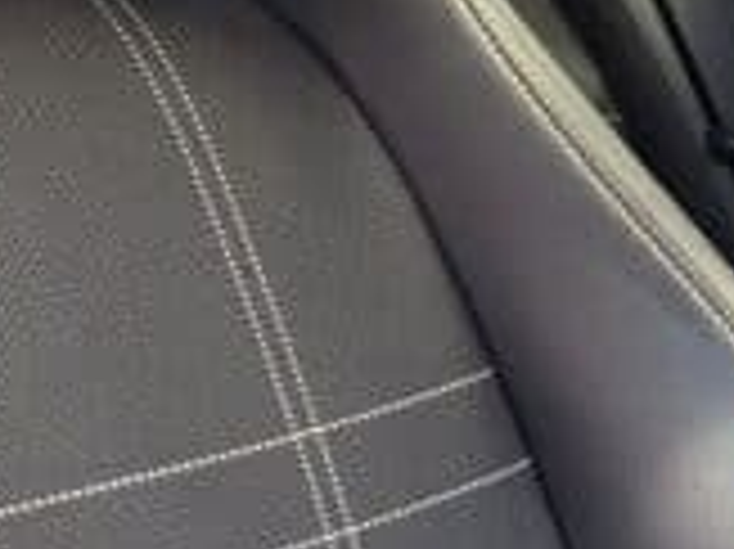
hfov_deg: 15.5
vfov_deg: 12.7
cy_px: 688
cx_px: 1234
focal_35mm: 113
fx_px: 2394
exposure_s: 1/180
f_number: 1.8
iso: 160
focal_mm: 5.4
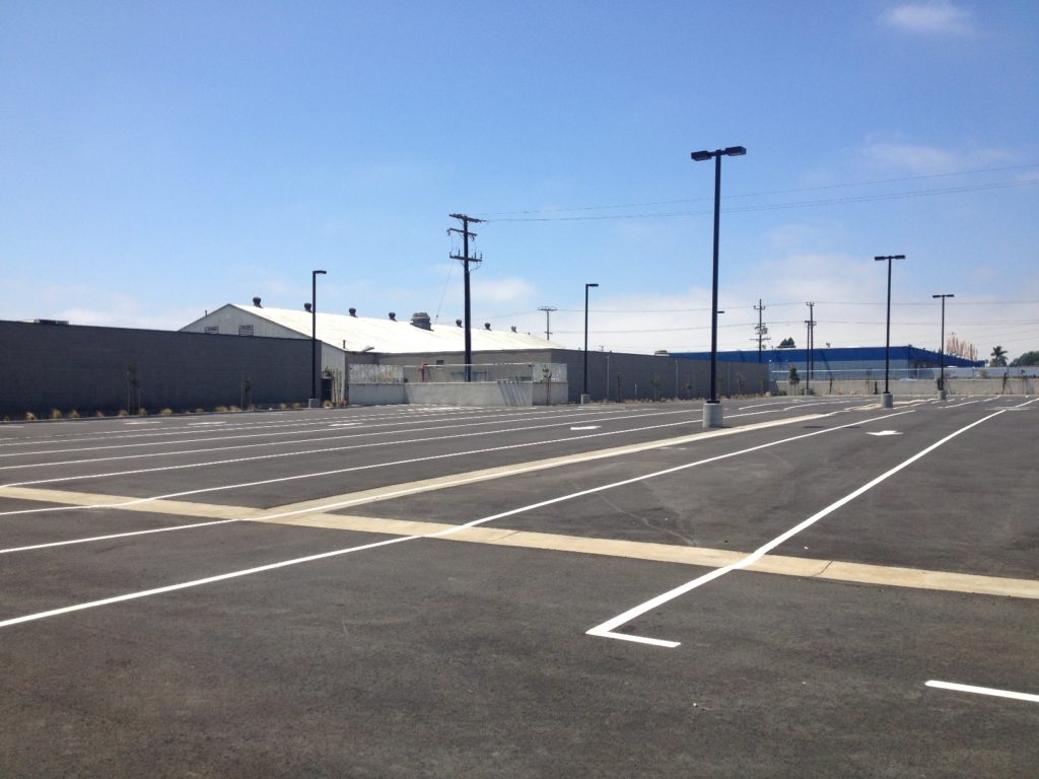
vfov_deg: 40.7
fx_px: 1051
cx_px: 520
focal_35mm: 35
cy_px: 390
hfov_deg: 52.6
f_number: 2.4
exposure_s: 1/2123
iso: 50
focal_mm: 4.28
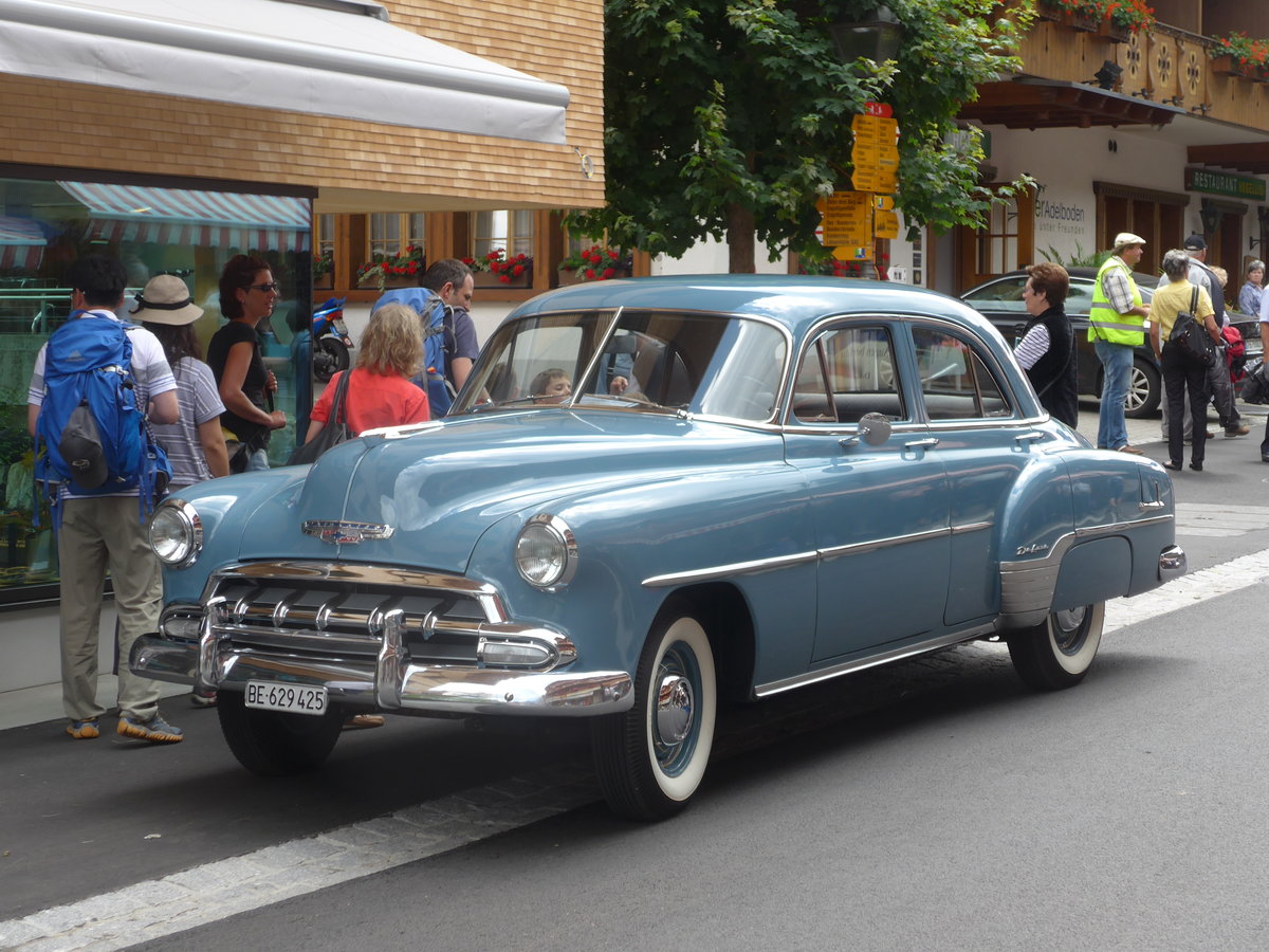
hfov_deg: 26.3
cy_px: 476
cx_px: 634
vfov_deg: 19.9
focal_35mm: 74
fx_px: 2713
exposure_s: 1/160
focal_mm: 15
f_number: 4.2
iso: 80
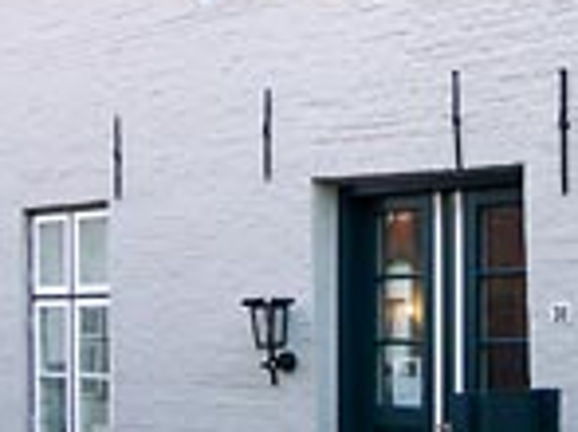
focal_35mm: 98
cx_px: 330
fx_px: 1635
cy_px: 61
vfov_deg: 14.9
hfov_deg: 20.0
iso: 64
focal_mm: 6.3
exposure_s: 1/250
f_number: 2.8
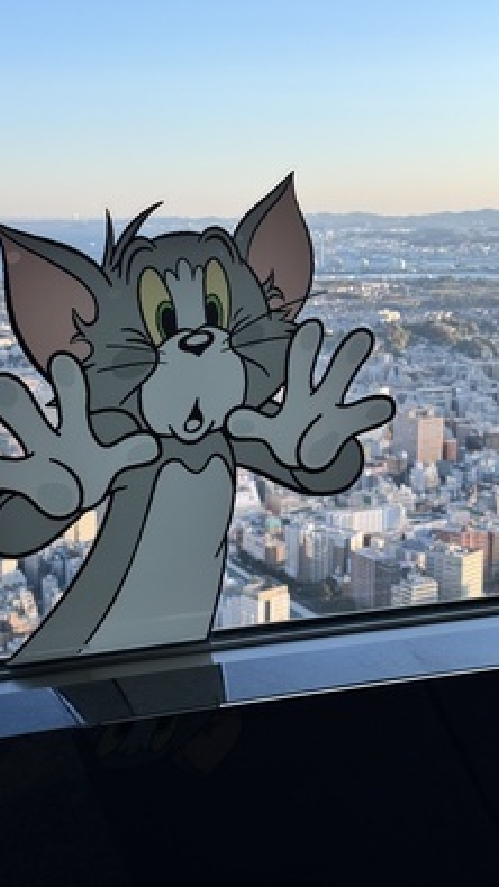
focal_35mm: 53
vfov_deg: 39.2
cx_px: 175
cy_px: 447
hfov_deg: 22.5
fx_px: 1247
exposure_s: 1/995
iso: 64
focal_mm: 6.76
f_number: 1.78
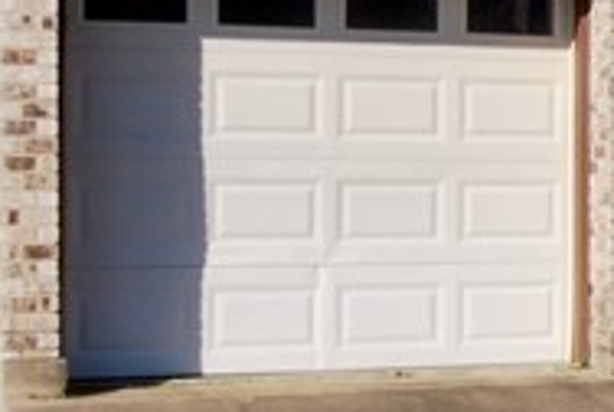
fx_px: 2357
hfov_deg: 12.8
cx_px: 1266
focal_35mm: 138
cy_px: 121
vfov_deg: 10.0
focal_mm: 16
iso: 100
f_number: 9
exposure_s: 1/320
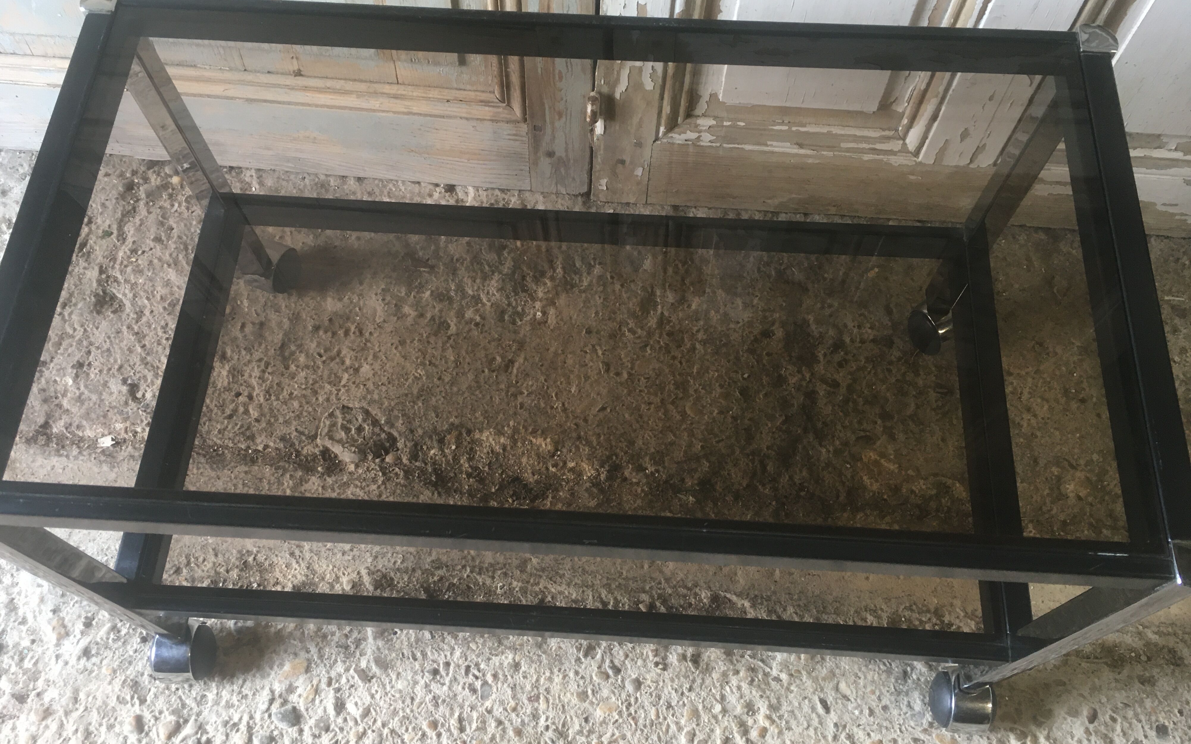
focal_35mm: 31
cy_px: 393
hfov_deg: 61.2
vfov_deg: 40.6
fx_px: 1006
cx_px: 591
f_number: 2.2
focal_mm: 4.15
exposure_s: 1/33
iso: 100
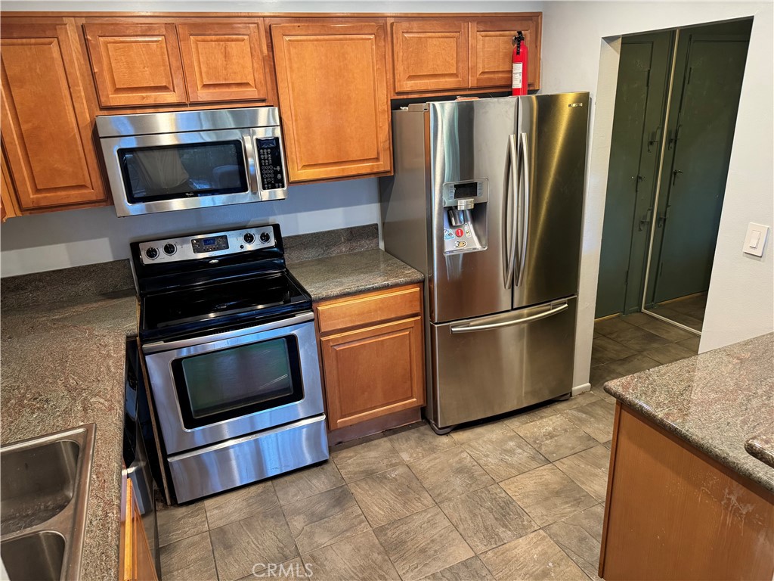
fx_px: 537
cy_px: 290
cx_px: 387
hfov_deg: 71.6
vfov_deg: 56.8
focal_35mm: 24
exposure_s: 1/60
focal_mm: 6.76
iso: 320
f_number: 1.78
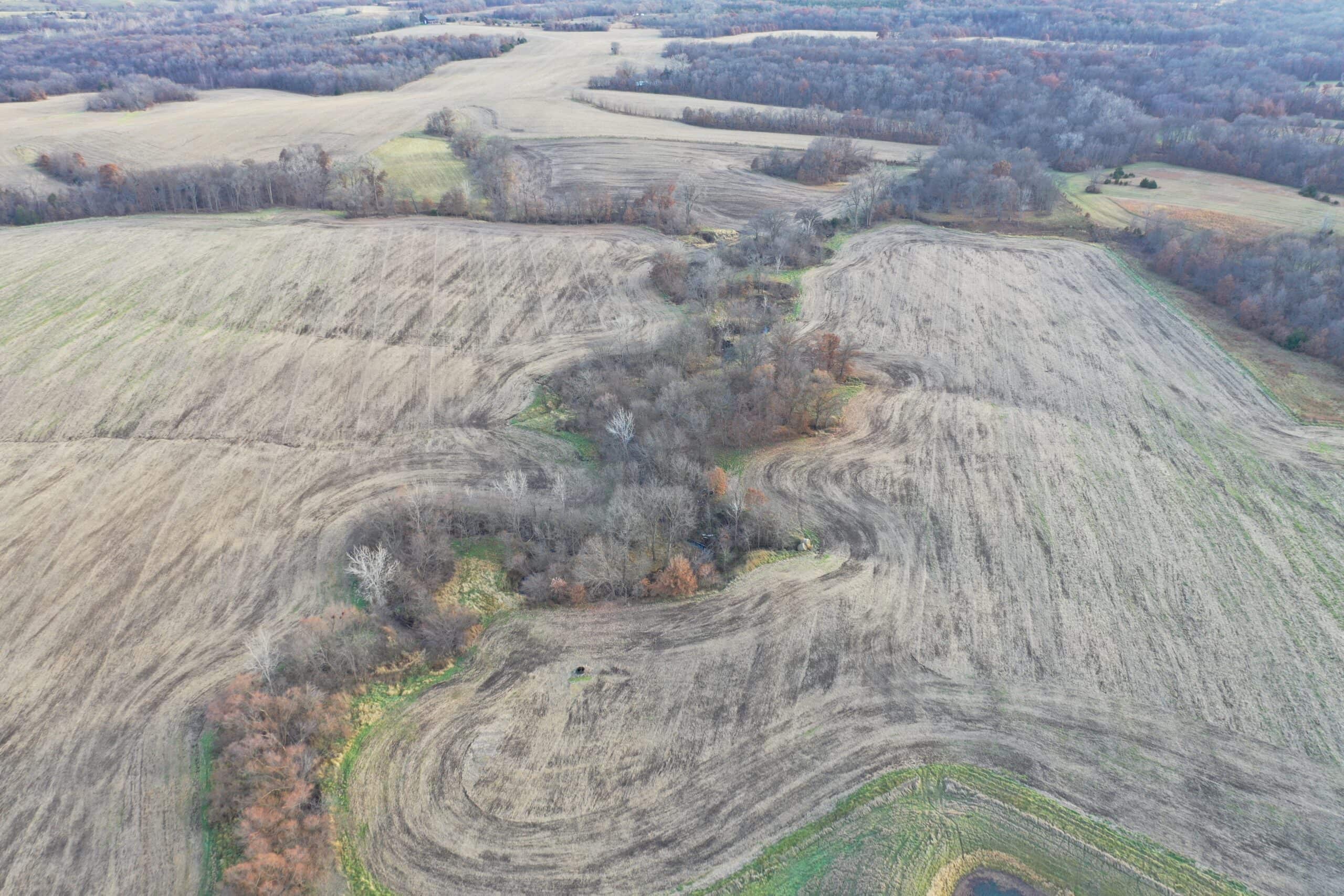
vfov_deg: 46.4
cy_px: 448
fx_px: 1045
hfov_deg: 65.5
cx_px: 672
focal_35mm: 28
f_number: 3.5
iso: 100
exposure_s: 1/60
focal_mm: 10.26
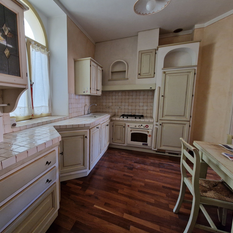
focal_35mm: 16
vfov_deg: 87.4
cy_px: 118
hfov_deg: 85.0
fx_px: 122
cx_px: 82
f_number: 2.2
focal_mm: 2.2
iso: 250
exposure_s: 1/60
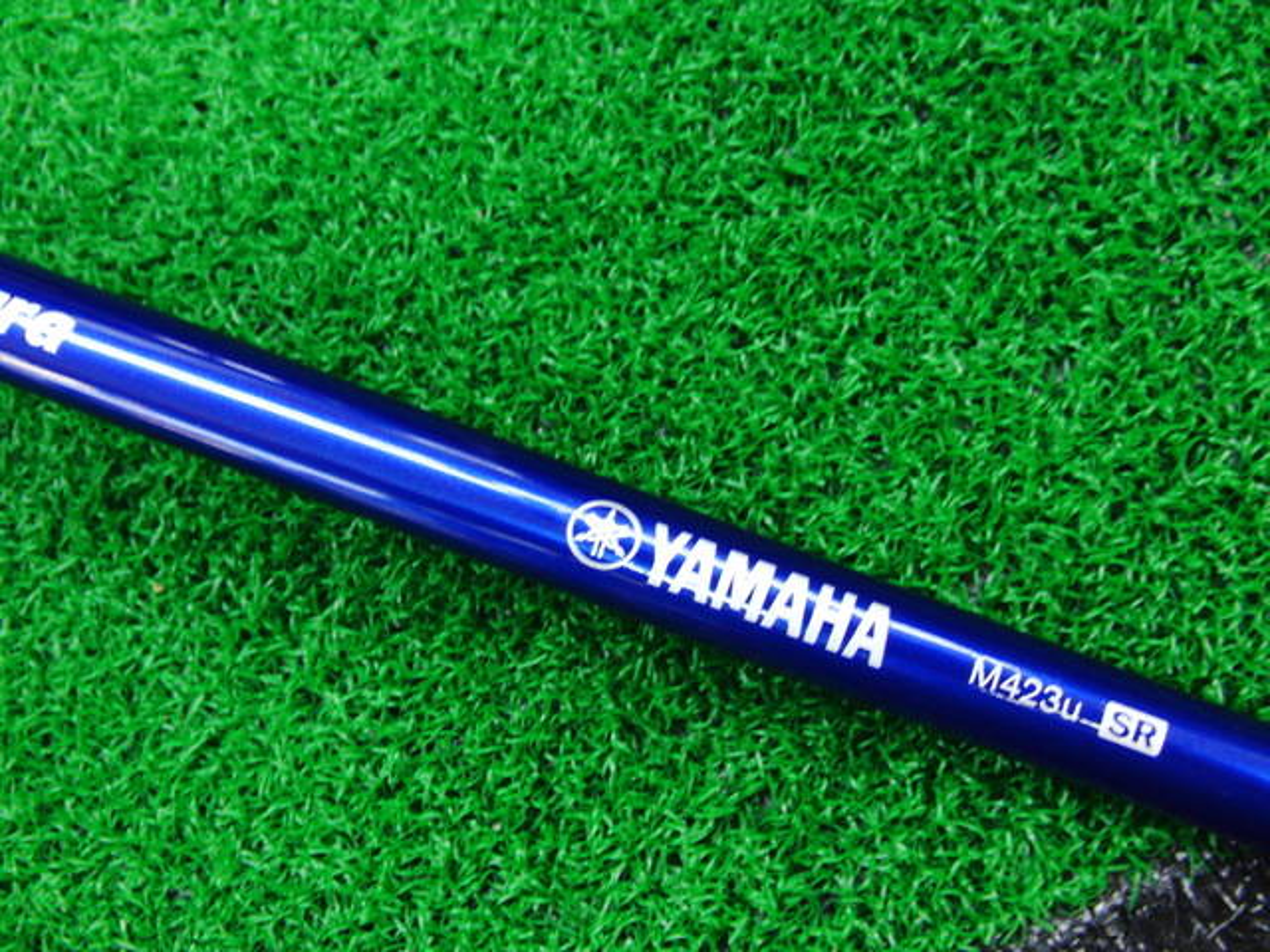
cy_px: 476
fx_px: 1357
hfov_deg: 50.1
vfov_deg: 38.7
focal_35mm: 37
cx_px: 635
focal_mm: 6.42
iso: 400
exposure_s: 1/25
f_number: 3.6
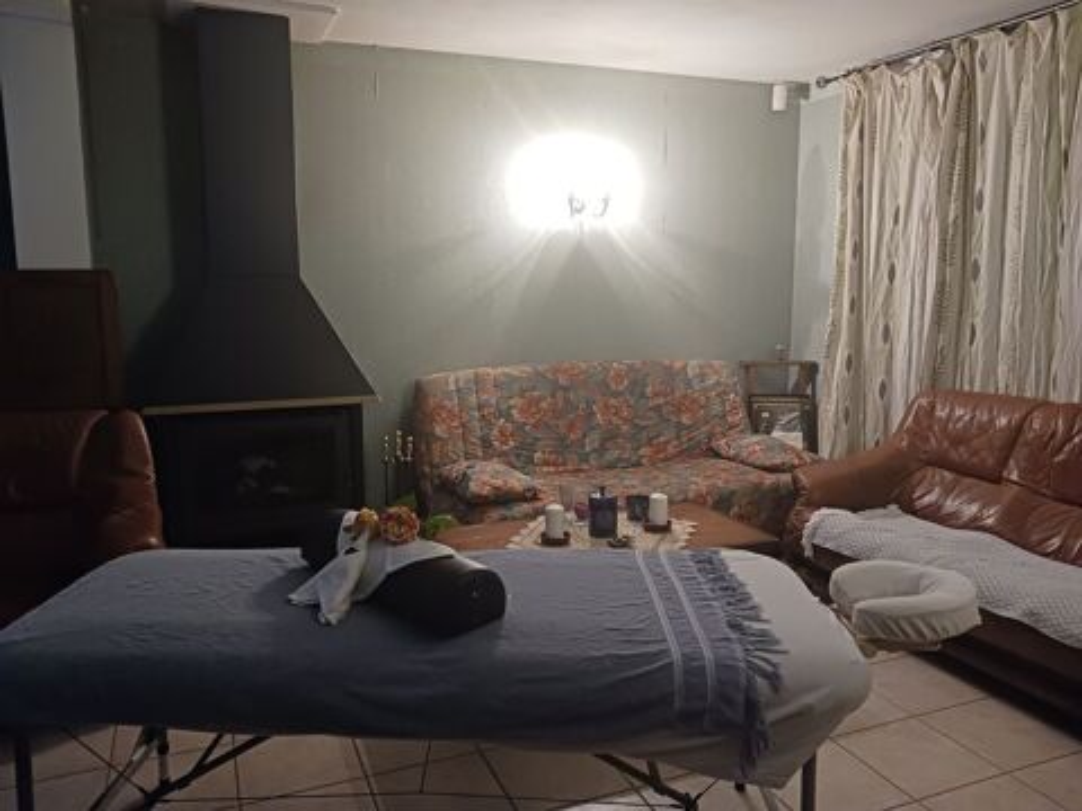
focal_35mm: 27
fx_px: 844
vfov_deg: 51.4
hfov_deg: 65.3
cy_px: 406
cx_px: 541
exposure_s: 1/20
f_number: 1.8
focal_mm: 4
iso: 400
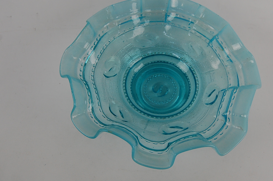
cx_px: 165
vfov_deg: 32.5
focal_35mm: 41
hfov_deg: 47.1
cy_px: 82
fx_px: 311
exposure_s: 1/125
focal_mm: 22
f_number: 5.6
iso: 400
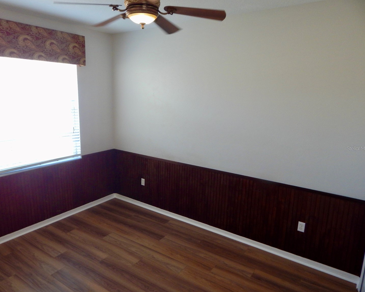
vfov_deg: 58.8
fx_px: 259
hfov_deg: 70.2
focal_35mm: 24
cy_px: 148
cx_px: 167
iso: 180
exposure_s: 1/30
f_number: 3
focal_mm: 4
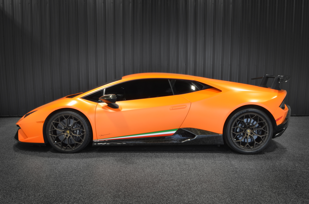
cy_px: 102
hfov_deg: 53.2
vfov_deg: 36.7
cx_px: 154
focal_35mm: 36
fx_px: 308
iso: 100
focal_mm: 24
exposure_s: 5
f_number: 22
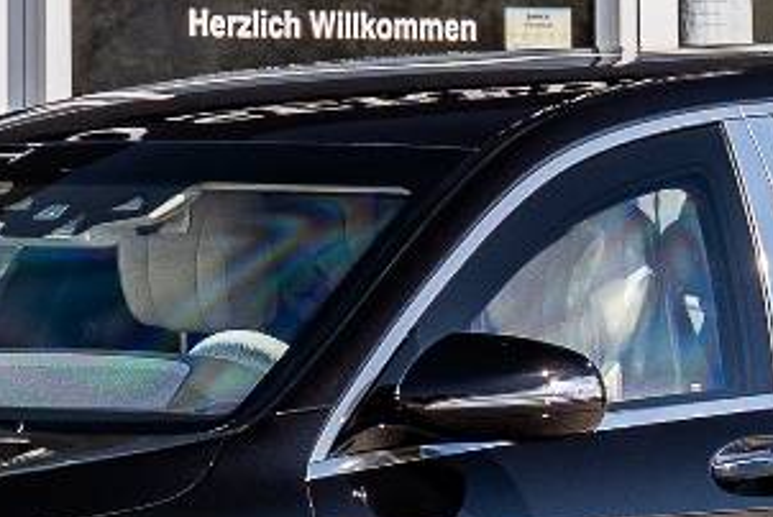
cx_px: 282
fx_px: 4836
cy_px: 128
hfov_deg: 9.1
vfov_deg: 6.1
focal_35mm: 225
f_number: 5
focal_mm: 42
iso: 250
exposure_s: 1/400
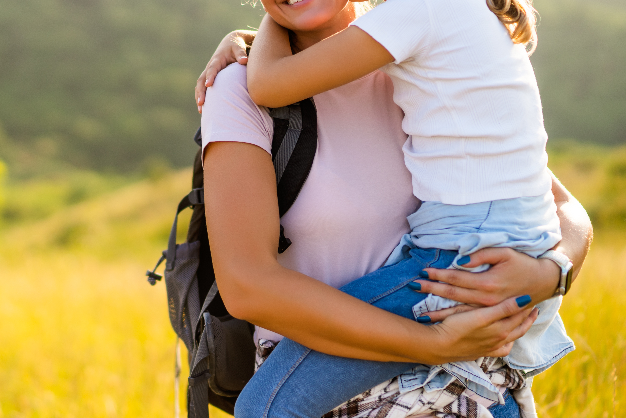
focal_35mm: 79
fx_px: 1374
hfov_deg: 25.4
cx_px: 172
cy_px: 136
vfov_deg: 17.2
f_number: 1.6
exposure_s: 1/2000
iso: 100
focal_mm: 50
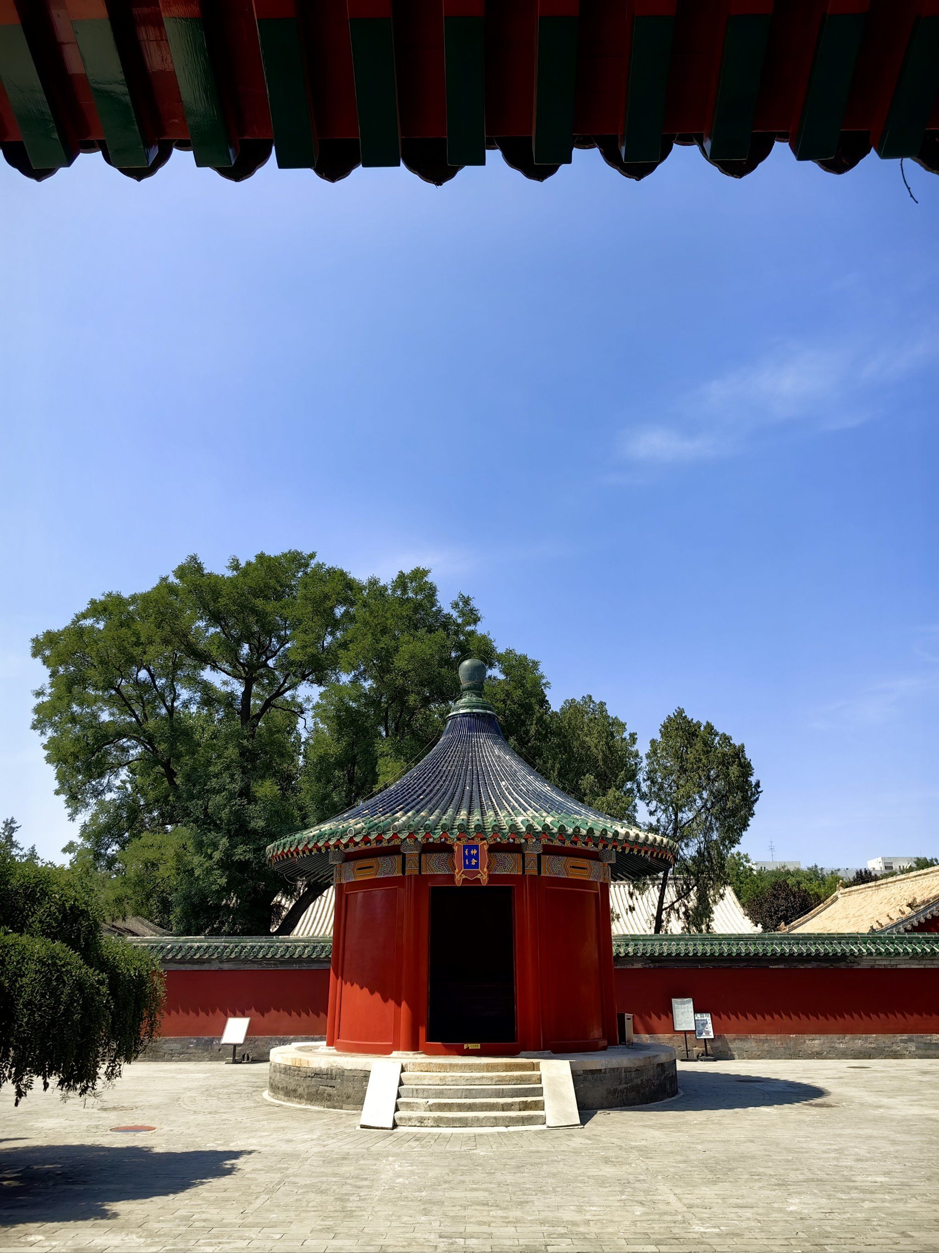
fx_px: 940
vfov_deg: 67.3
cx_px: 470
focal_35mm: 26
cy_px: 626
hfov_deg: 53.1
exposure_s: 1/3333
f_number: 2
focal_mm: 5.75
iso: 50
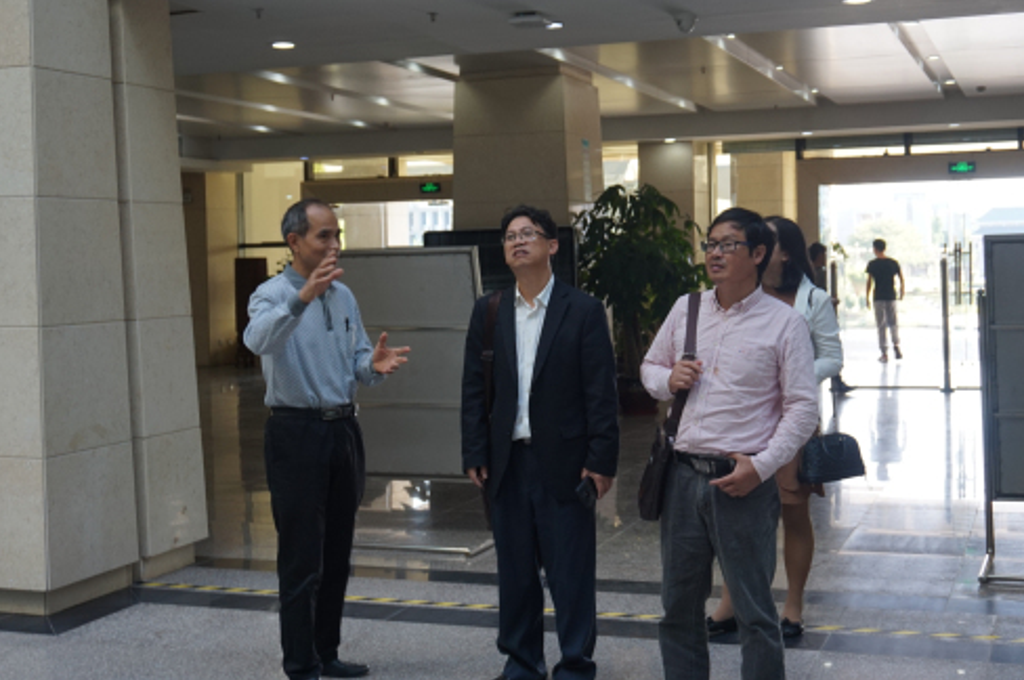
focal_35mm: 48
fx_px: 1364
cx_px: 583
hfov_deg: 41.1
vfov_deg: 27.9
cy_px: 274
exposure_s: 1/60
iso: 250
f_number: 4.5
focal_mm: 26
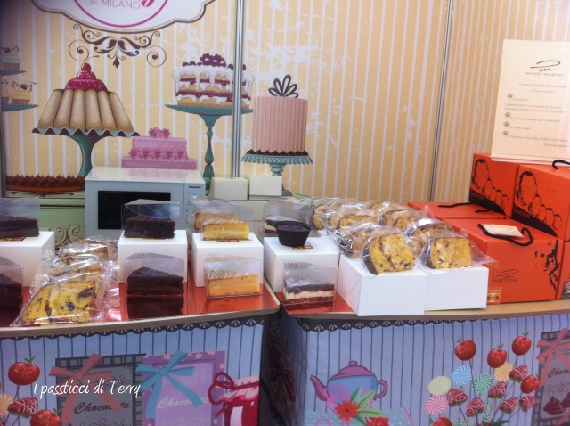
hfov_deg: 52.7
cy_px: 213
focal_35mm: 35
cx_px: 285
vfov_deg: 40.6
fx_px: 575
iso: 80
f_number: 2.8
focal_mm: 3.85
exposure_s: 1/17
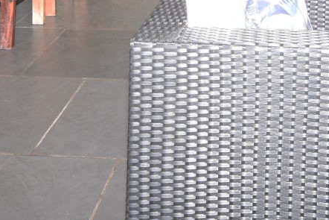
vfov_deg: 22.9
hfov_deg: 35.7
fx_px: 503
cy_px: -35
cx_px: 232
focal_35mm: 55
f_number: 7.1
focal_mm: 10
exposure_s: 1/60
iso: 1800
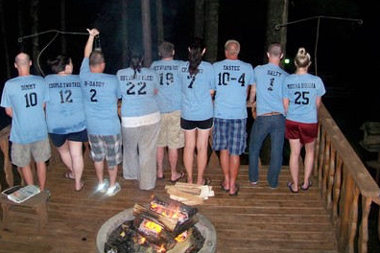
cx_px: 165
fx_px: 412
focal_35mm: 39
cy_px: 97
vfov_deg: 34.1
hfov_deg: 49.4
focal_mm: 5.85
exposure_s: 1/30
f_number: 2.8
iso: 200
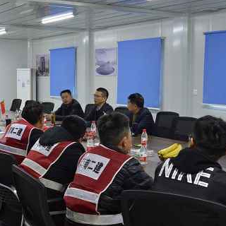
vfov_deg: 30.1
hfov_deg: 29.8
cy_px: 111
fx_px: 420
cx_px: 70
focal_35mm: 57
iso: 800
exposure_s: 1/60
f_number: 4
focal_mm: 21
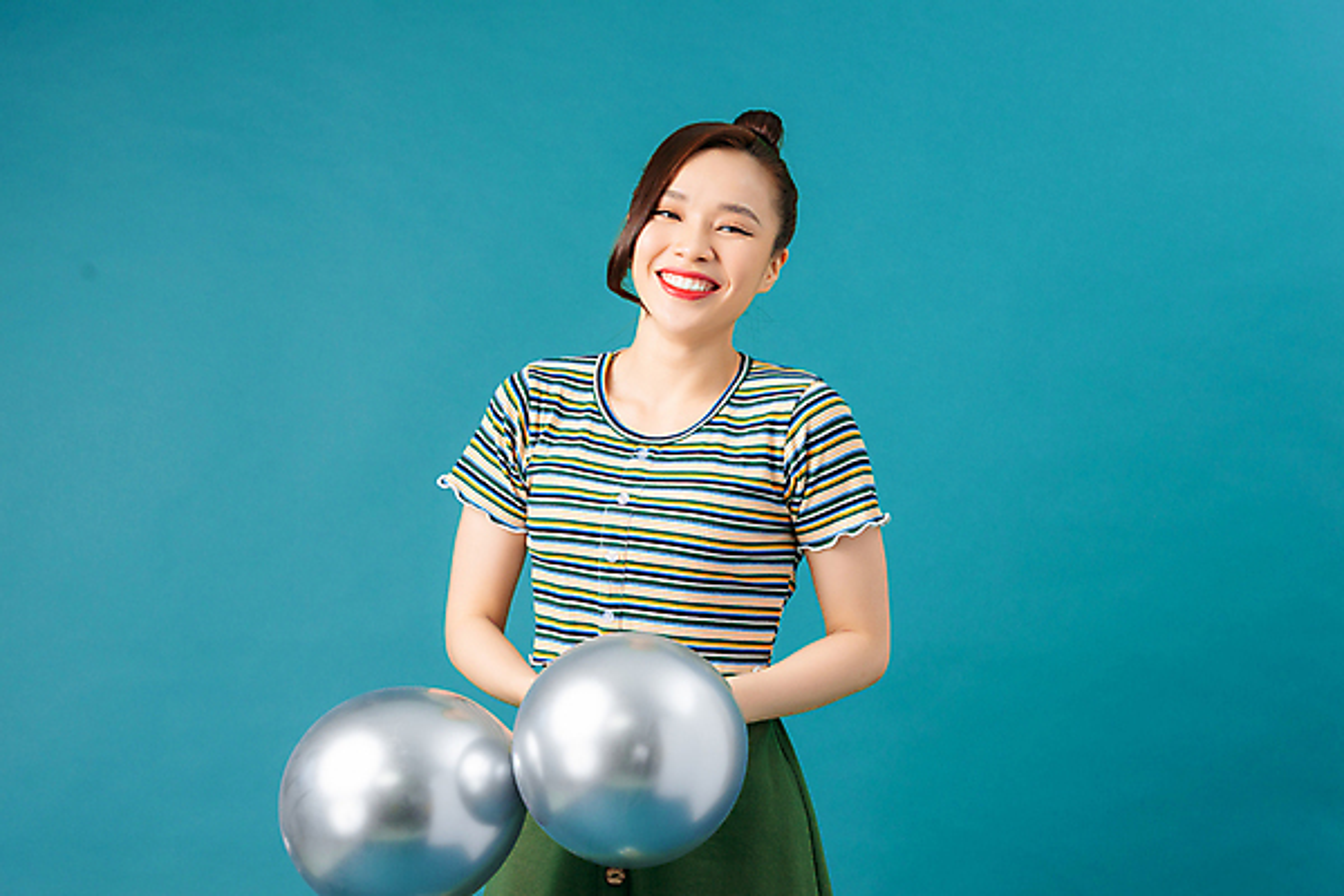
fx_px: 3658
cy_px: 448
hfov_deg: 20.8
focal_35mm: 98
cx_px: 672
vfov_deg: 14.0
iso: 200
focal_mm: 98
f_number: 5.6
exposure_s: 1/160
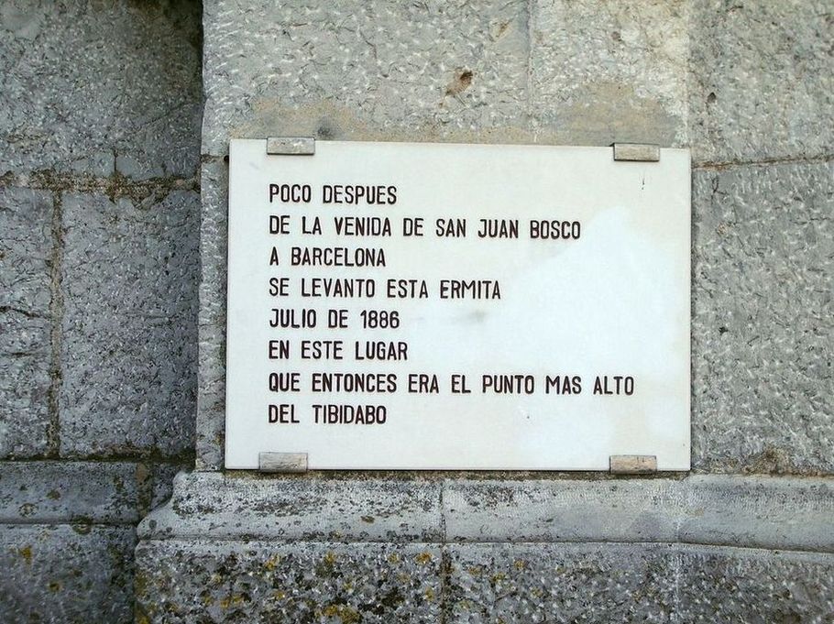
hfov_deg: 26.3
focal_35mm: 74
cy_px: 312
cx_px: 417
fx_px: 1781
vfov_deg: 19.9
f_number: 3.9
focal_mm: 12.2
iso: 100
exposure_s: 1/100
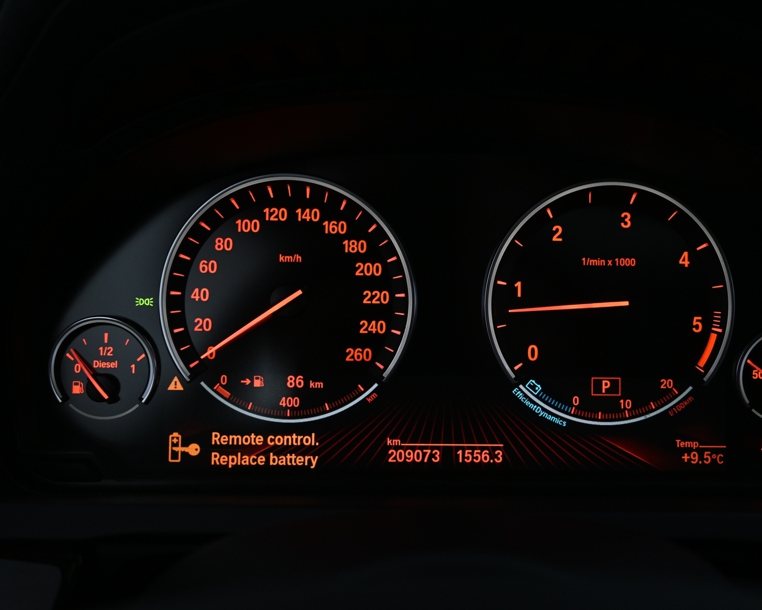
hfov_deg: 52.6
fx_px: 767
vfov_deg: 43.4
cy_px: 304
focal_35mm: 34
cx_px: 444
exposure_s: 1/30
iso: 900
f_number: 3.8
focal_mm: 20
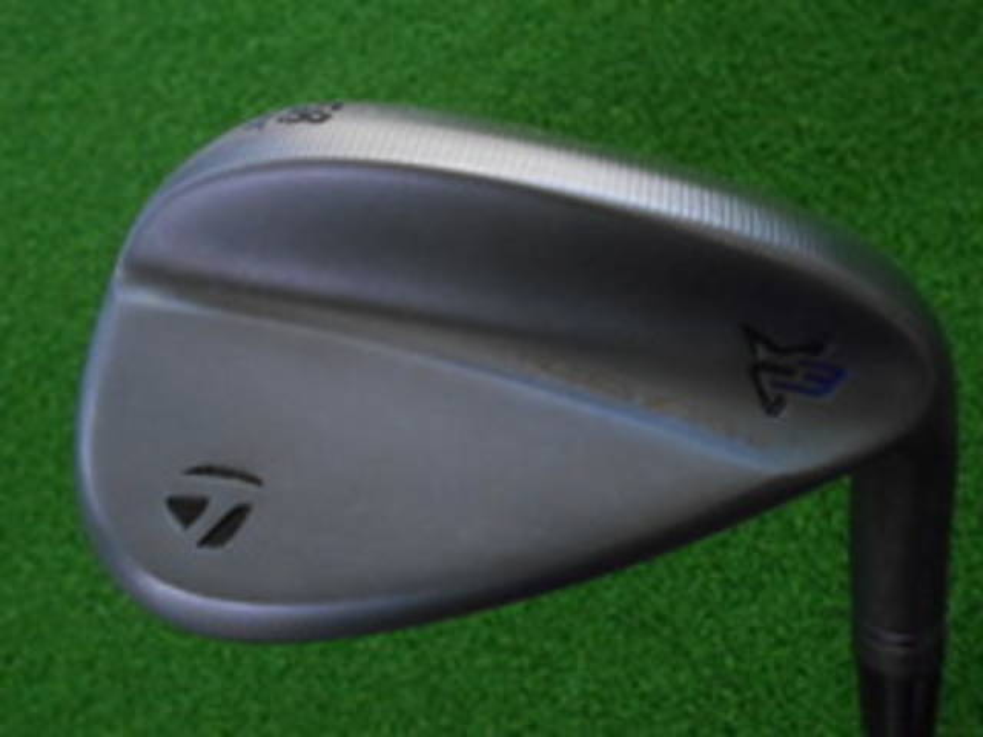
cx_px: 492
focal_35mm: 30
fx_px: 852
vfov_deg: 46.8
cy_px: 368
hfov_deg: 60.0
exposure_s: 1/200
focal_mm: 5.1
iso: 800
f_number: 3.4
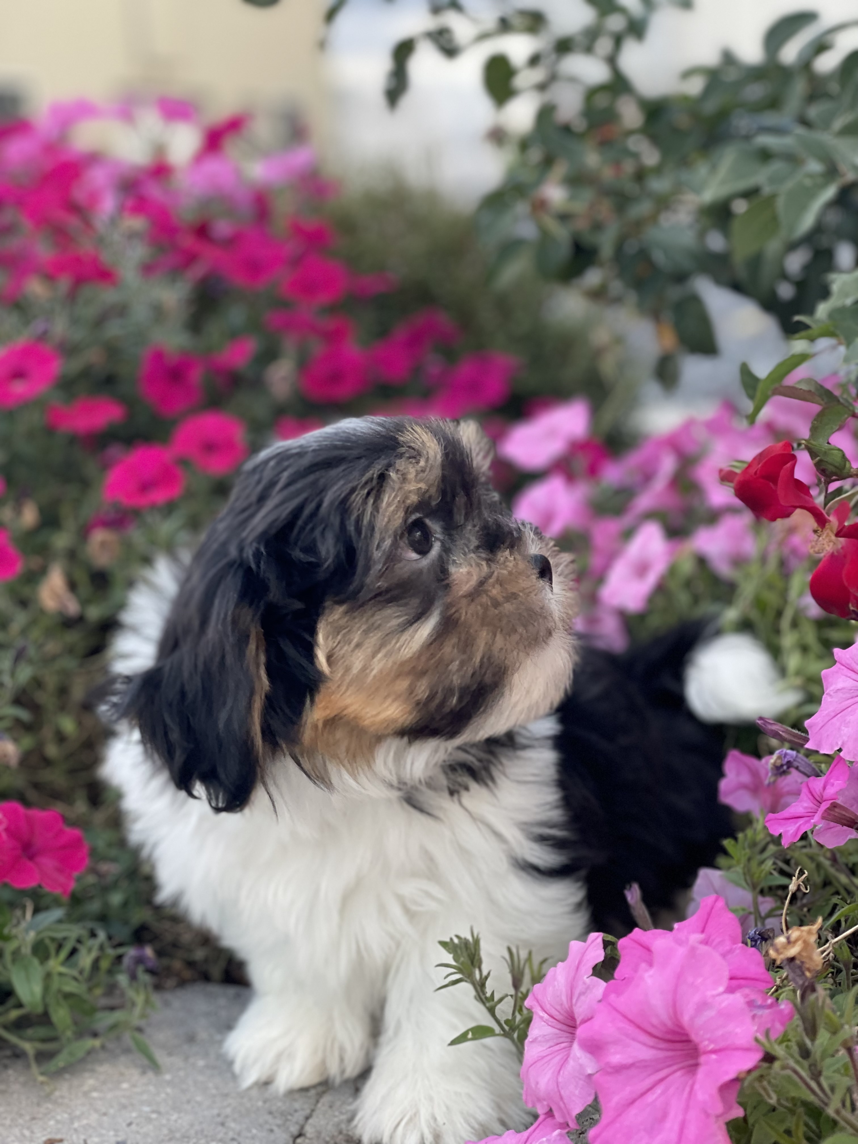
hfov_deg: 28.0
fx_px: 1719
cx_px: 429
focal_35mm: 52
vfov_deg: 36.8
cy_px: 572
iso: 50
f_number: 2
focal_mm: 6
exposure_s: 1/122
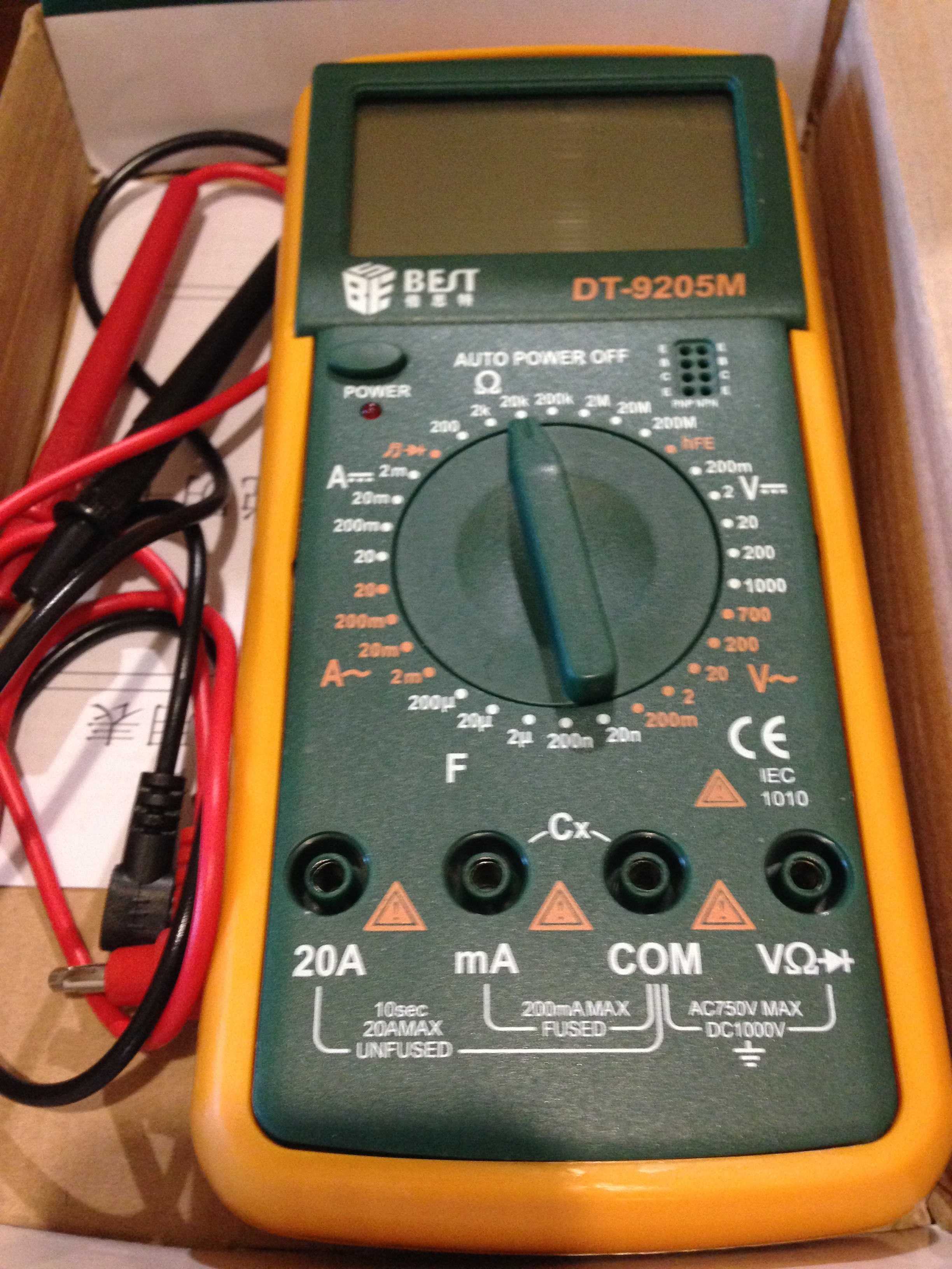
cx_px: 476
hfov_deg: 42.9
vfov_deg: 55.4
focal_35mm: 33
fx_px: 1210
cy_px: 634
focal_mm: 4.12
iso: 400
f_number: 2.4
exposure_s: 1/15
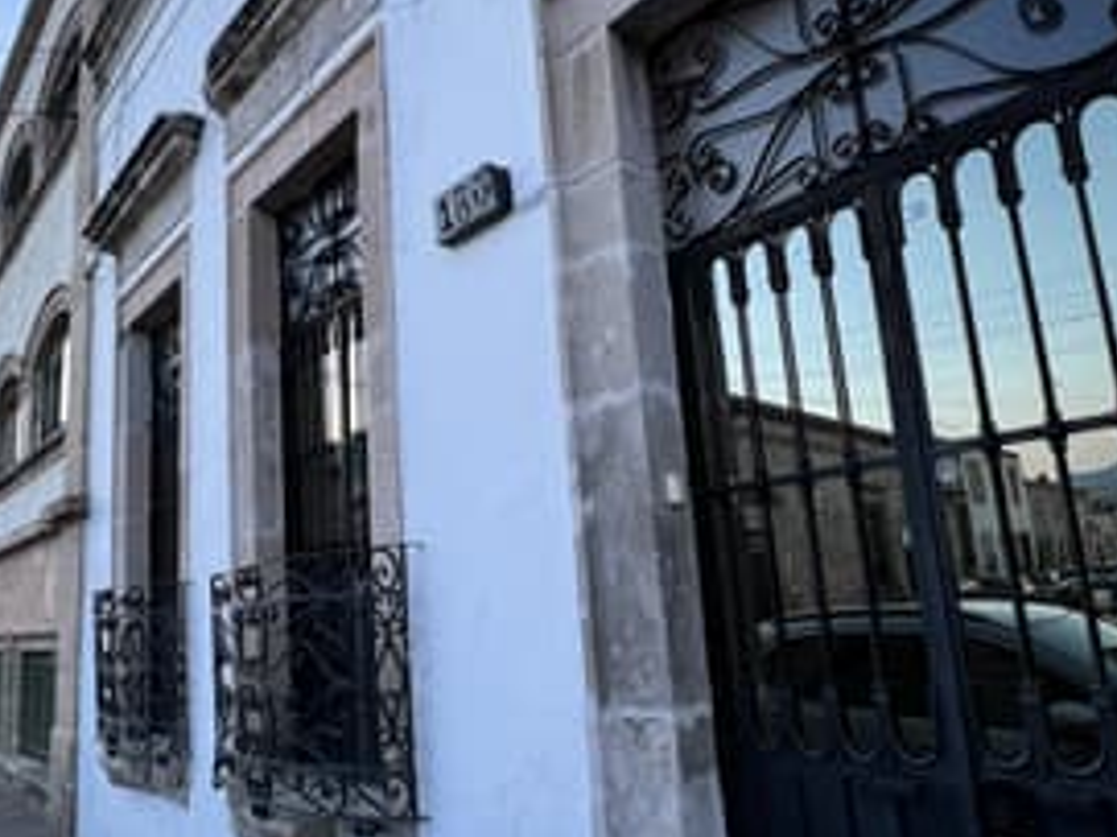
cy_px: 437
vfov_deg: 58.8
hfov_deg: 73.5
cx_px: 639
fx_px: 742
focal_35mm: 23
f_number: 1.8
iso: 250
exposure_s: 1/74
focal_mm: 1.57
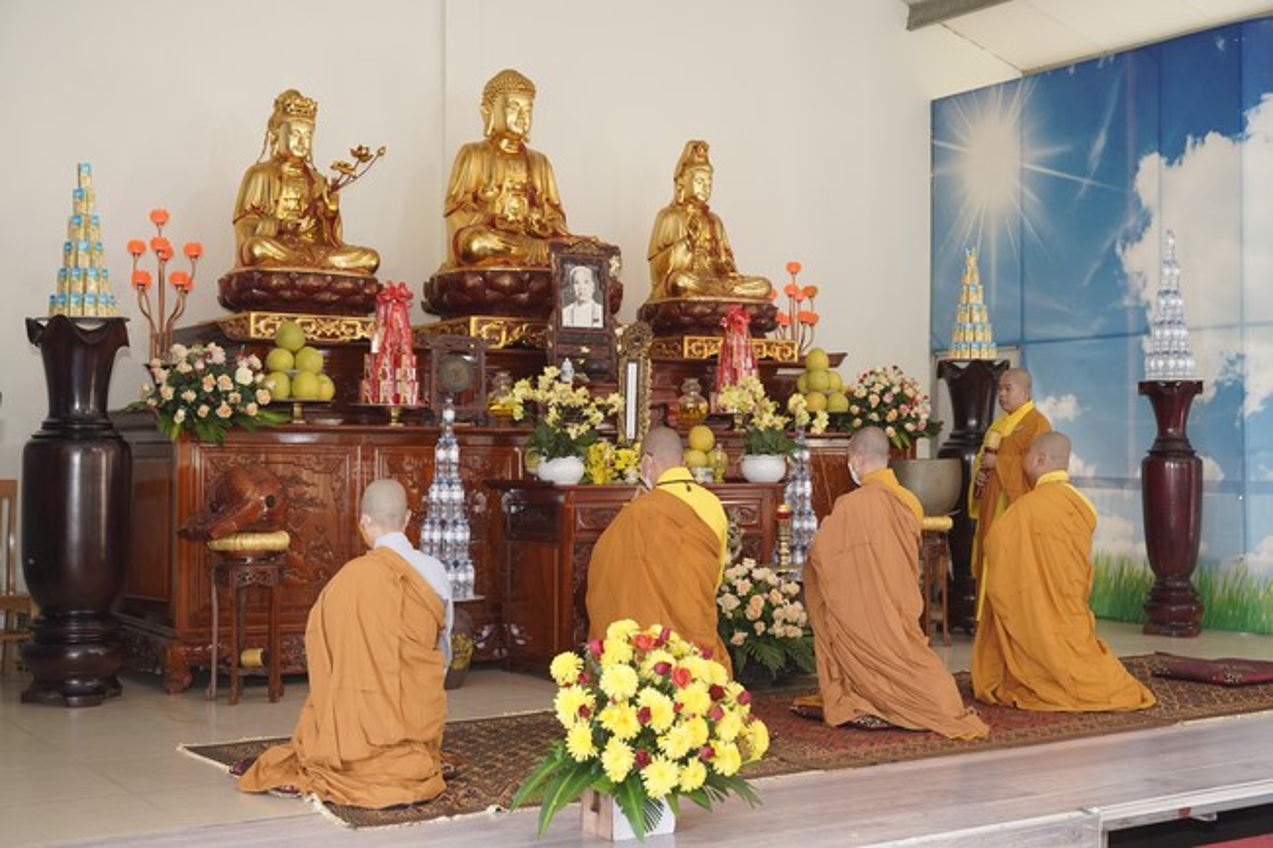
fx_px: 1591
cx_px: 636
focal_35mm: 45
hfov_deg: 43.6
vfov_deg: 29.8
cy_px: 424
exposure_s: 1/80
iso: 1000
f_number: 3.5
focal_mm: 45
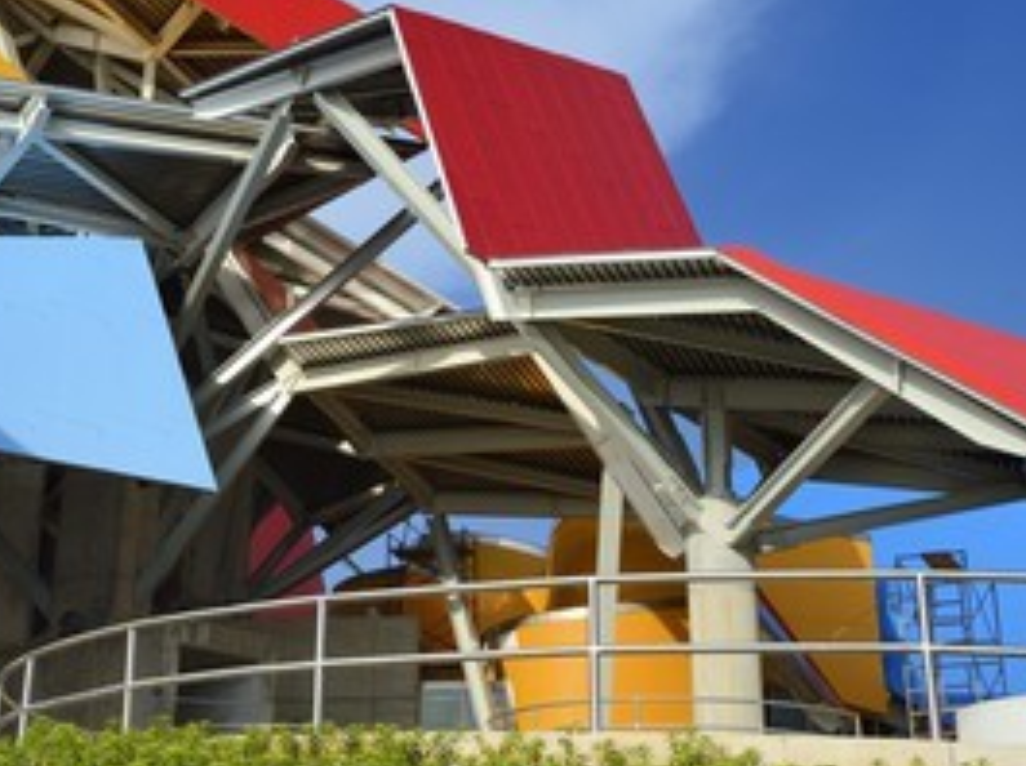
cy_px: 275
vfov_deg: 25.1
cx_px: 507
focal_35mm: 58
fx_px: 1717
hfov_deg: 33.3
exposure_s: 1/320
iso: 200
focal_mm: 38
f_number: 13
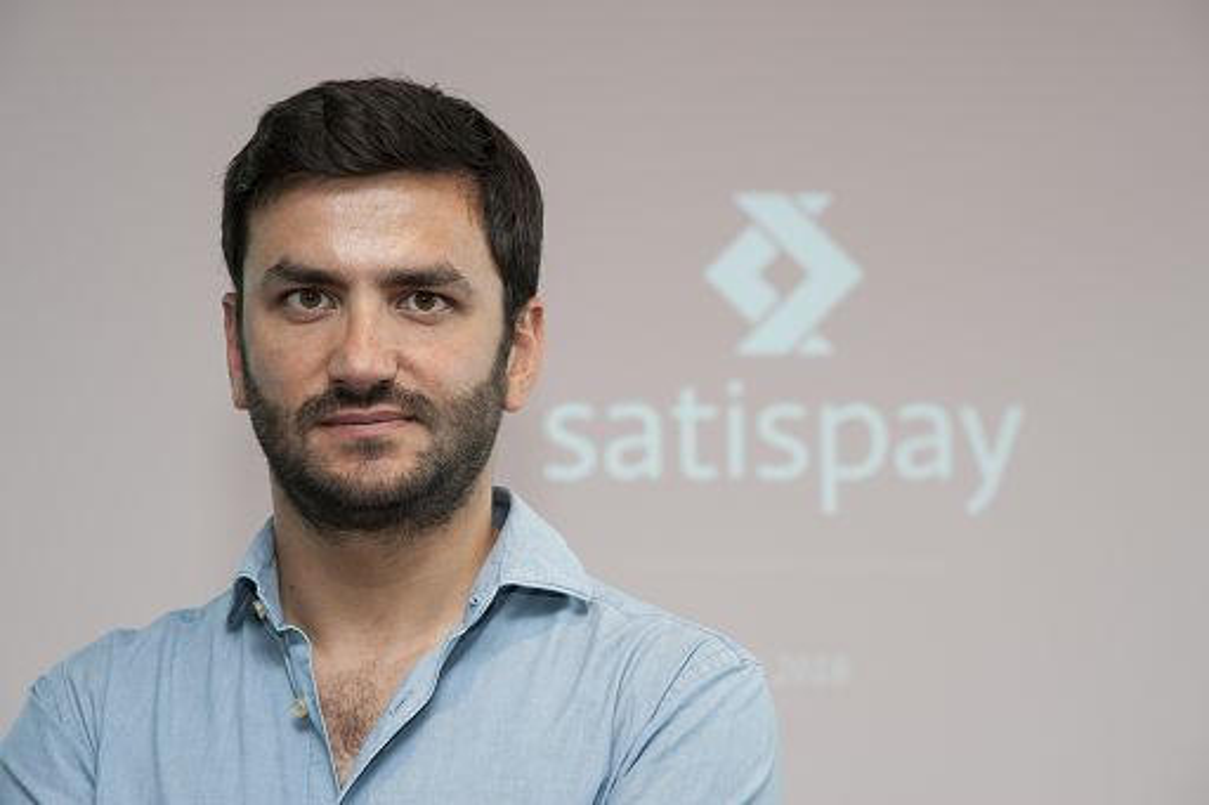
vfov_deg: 11.4
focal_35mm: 120
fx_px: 4028
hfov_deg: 17.1
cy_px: 402
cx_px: 604
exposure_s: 1/80
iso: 400
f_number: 7.1
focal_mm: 120
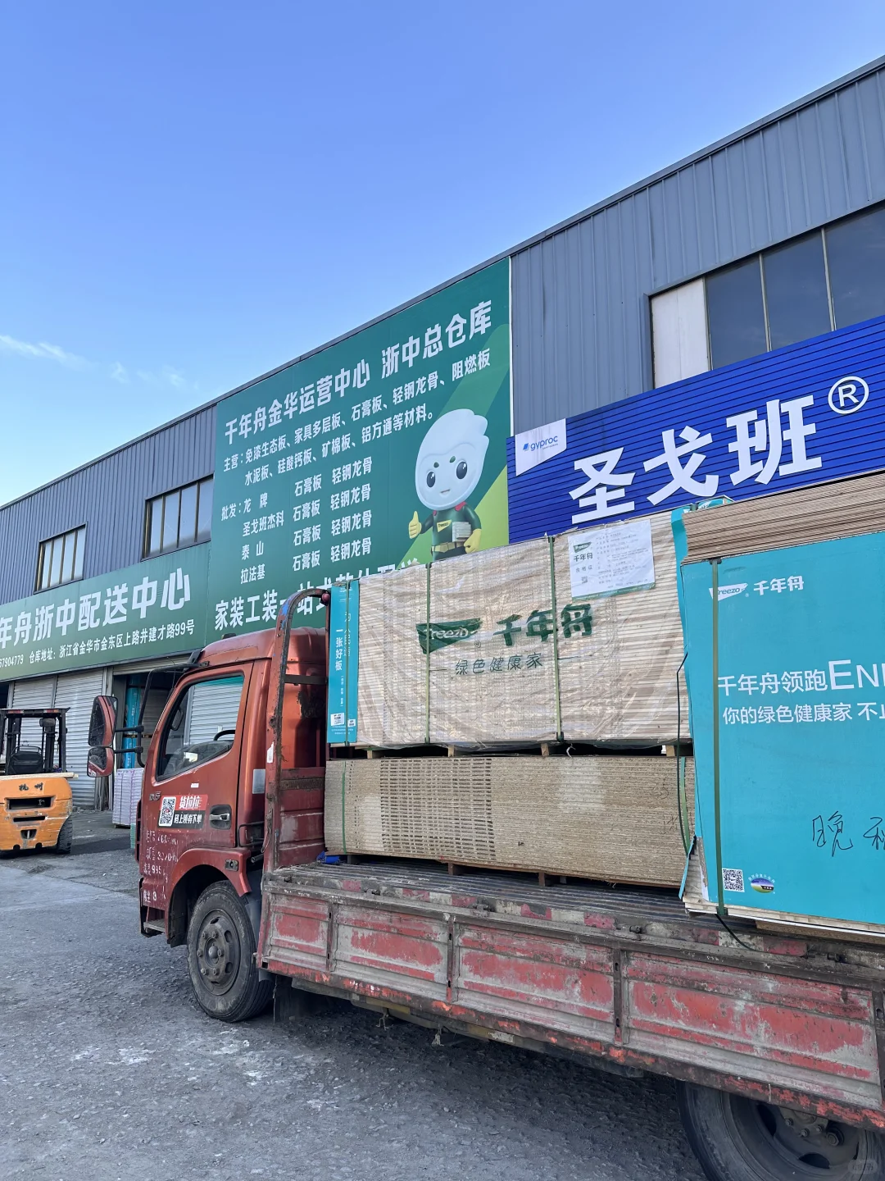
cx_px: 442
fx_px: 818
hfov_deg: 56.8
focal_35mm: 24
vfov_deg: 71.6
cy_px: 590
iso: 80
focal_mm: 6.86
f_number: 1.78
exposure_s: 1/619
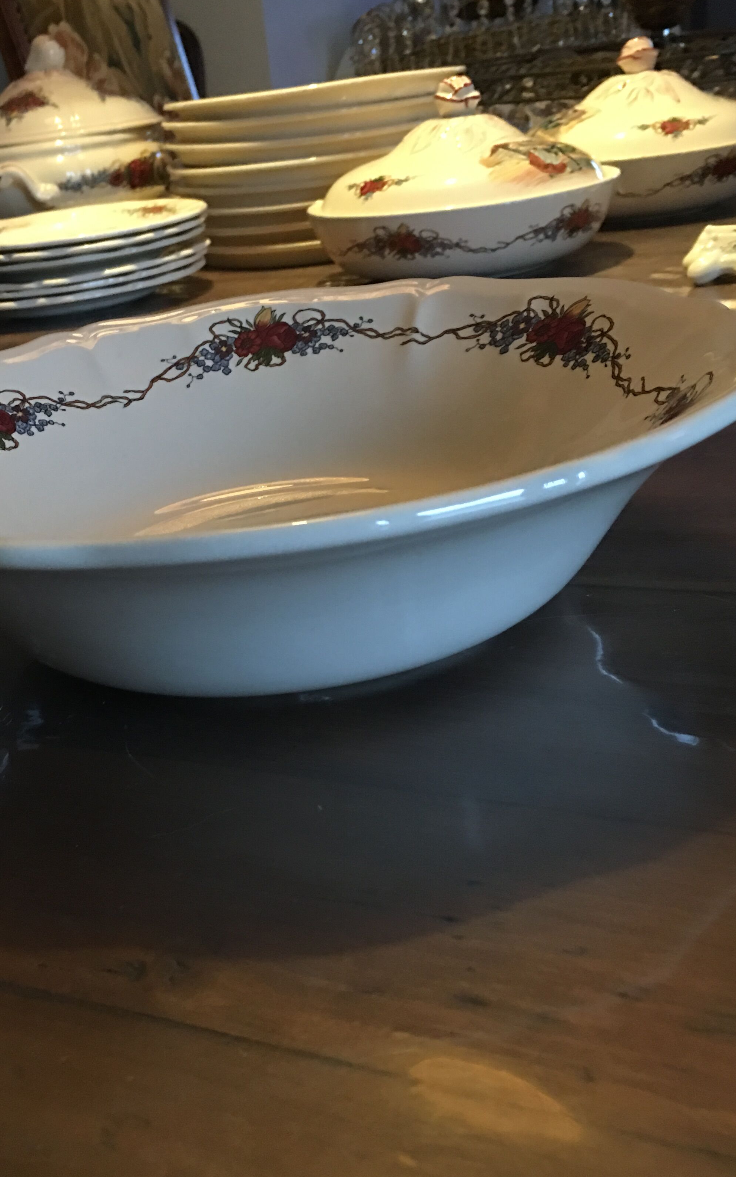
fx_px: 1252
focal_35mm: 39
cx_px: 269
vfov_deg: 50.3
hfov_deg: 32.6
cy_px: 636
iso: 80
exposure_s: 1/4
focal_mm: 4.15
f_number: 2.2
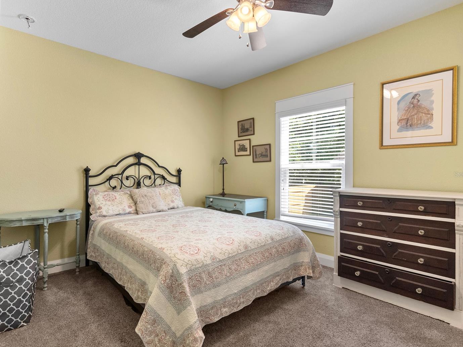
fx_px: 254
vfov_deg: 68.7
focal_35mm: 19
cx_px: 215
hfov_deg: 84.5
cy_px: 174
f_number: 8
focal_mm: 17
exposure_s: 1/25
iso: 400
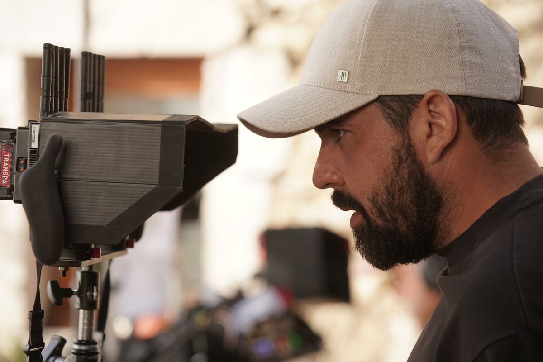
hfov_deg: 14.7
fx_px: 2112
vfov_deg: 9.8
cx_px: 272
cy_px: 181
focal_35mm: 140
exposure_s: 1/160
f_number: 4.5
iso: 320
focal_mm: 140
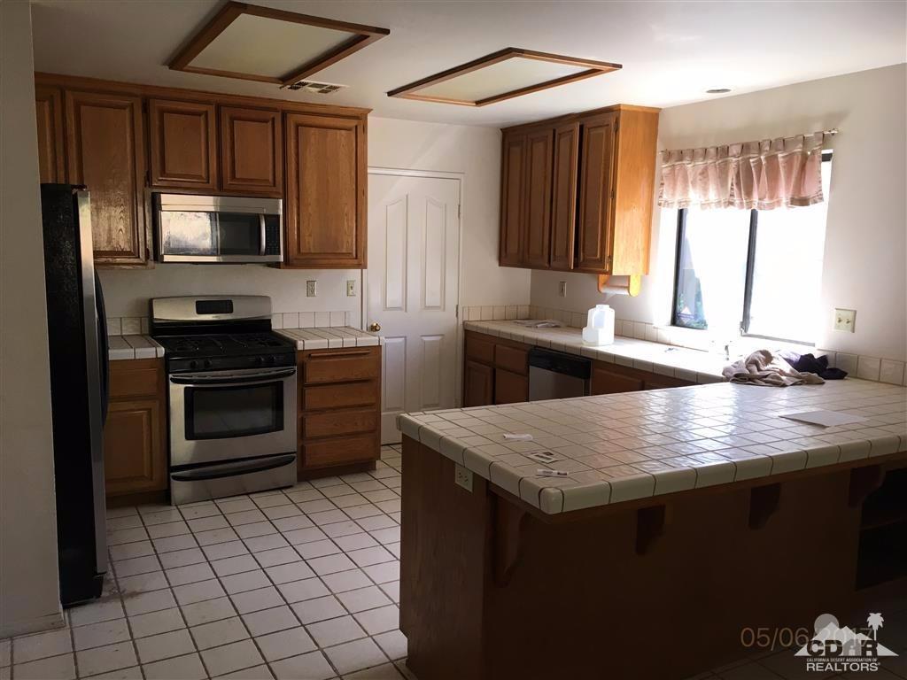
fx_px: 760
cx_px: 454
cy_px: 340
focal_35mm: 29
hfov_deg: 61.7
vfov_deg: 48.2
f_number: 2.2
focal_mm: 4.15
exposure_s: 1/40
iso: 32
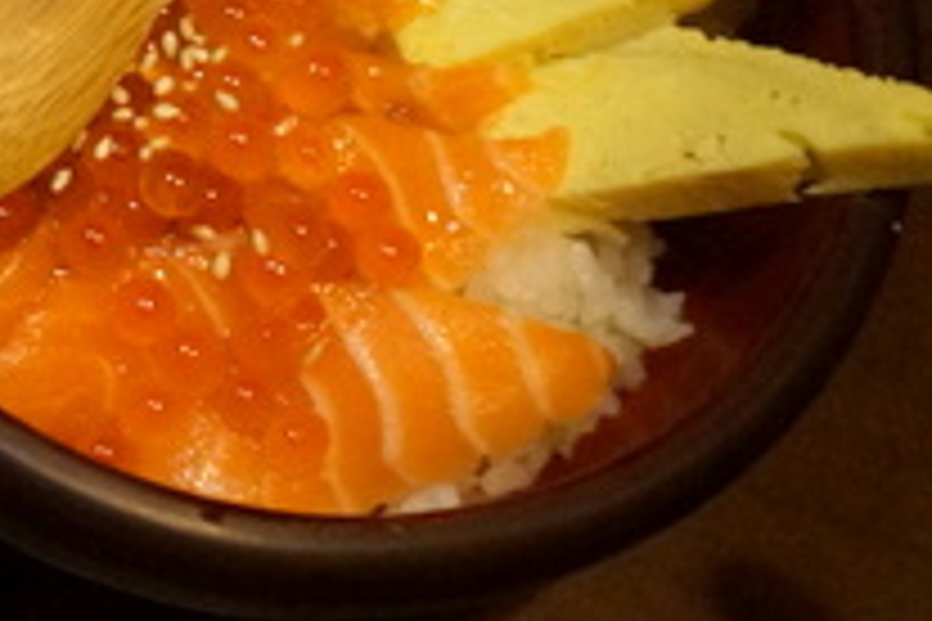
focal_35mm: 102
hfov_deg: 17.8
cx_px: -482
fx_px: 2640
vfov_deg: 13.2
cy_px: -65
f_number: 4
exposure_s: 1/60
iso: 2500
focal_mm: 22
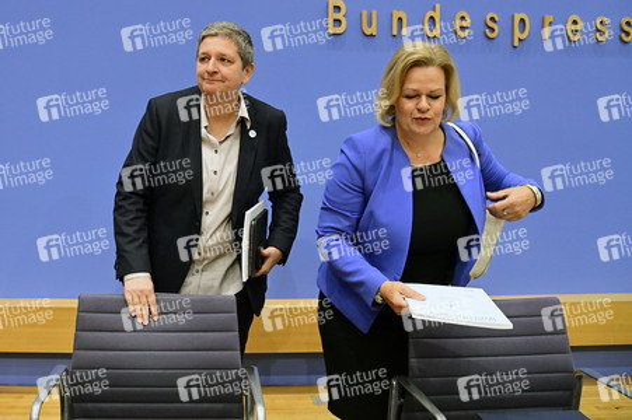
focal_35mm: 24
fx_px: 421
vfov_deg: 53.1
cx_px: 316
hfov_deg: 73.8
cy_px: 210
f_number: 5
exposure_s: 1/400
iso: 5000
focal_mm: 24
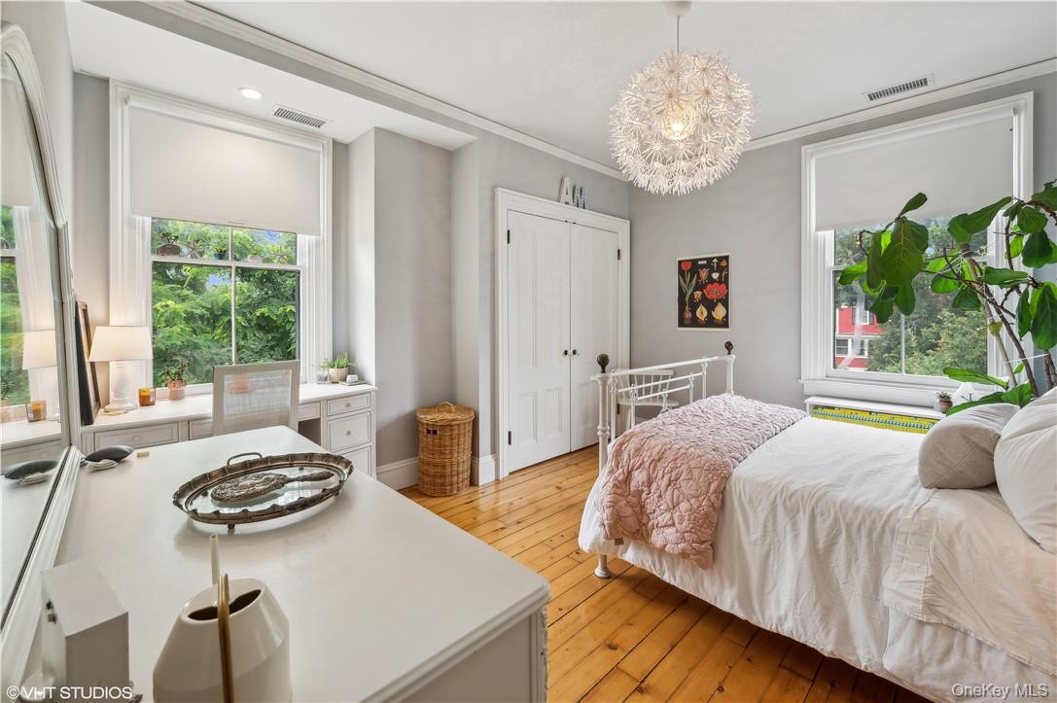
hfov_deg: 104.3
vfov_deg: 81.1
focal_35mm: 14
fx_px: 411
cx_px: 528
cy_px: 352
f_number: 11
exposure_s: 1/10
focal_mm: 14
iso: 200
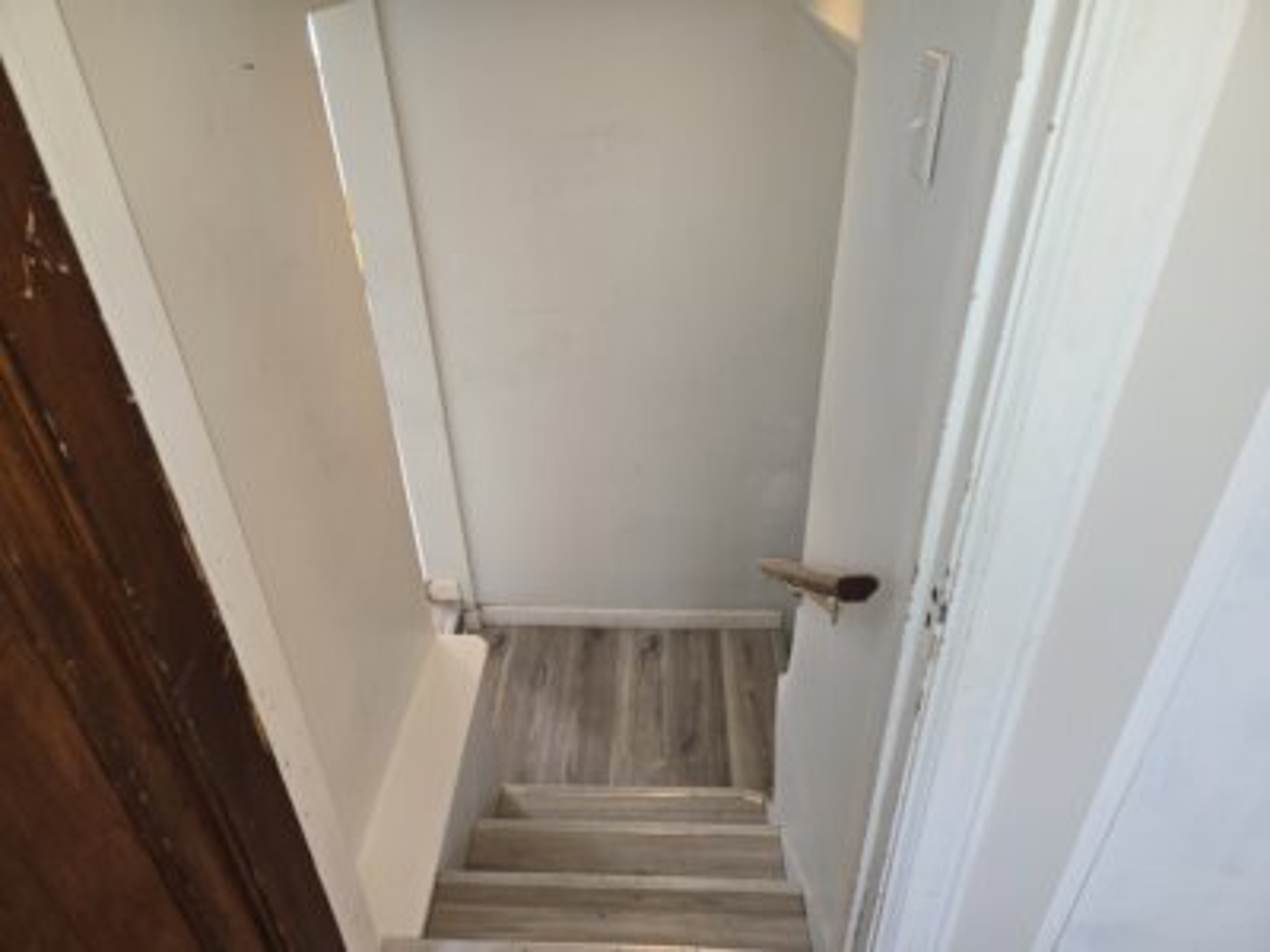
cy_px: 476
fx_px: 844
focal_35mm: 23
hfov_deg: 73.9
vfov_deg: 58.9
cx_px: 635
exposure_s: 1/60
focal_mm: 5.4
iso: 100
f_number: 1.8
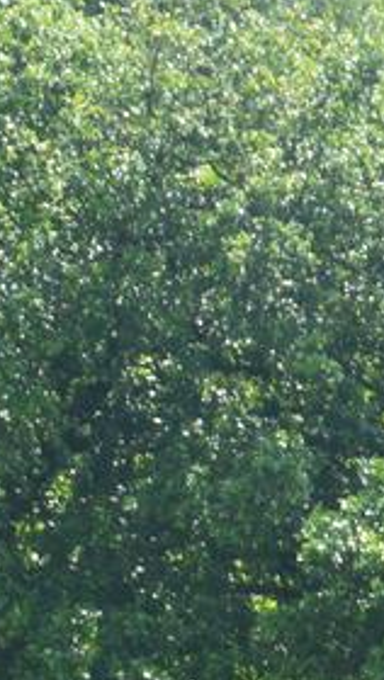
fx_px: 12135
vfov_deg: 3.2
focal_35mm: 672
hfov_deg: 1.8
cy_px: 1084
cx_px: 1128
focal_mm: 80
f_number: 11
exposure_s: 1/400
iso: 400
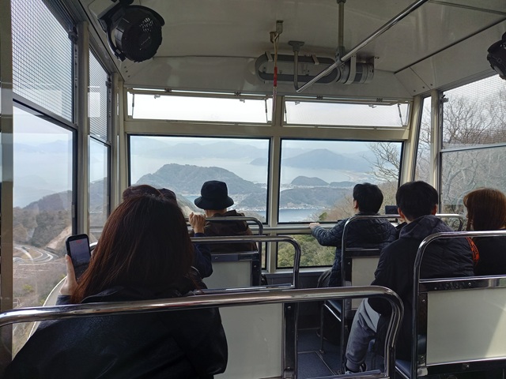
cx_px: 253
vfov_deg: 54.9
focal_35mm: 25
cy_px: 190
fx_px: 365
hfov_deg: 69.4
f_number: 1.8
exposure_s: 1/280
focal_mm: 4.65
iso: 50
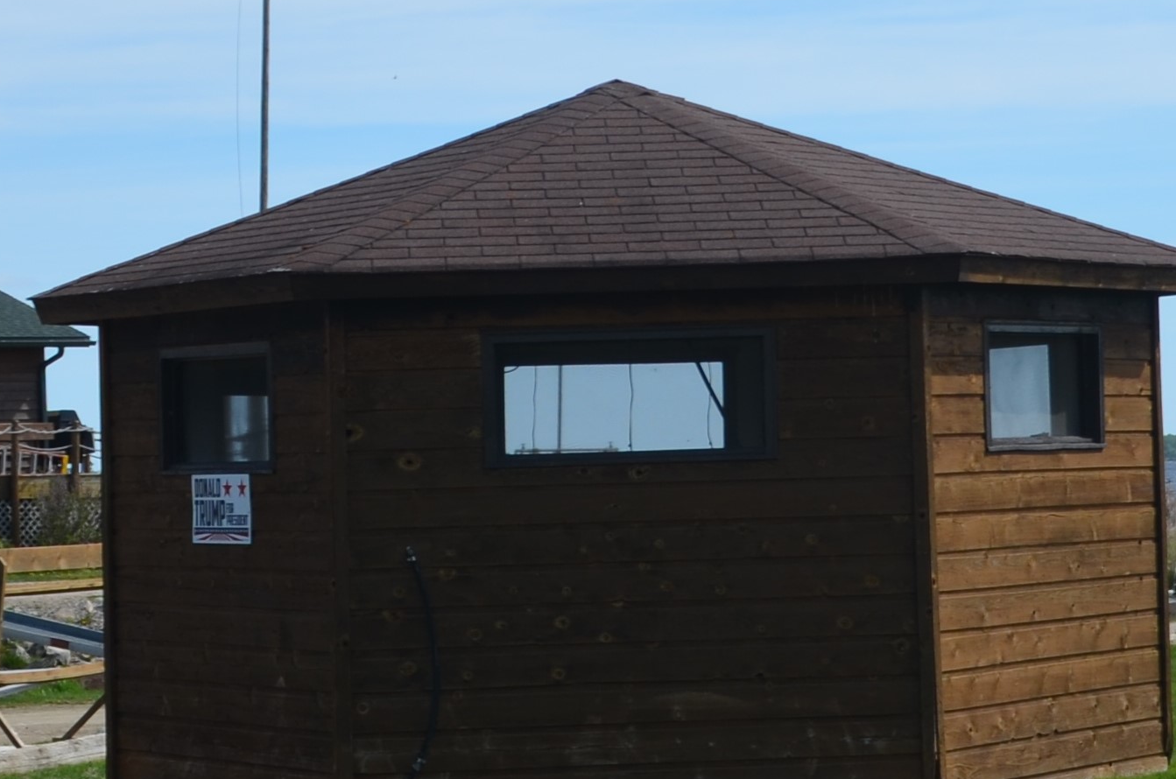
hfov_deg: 16.8
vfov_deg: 11.3
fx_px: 3945
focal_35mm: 121
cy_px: 374
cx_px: 929
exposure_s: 1/320
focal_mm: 26
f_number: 9
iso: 100
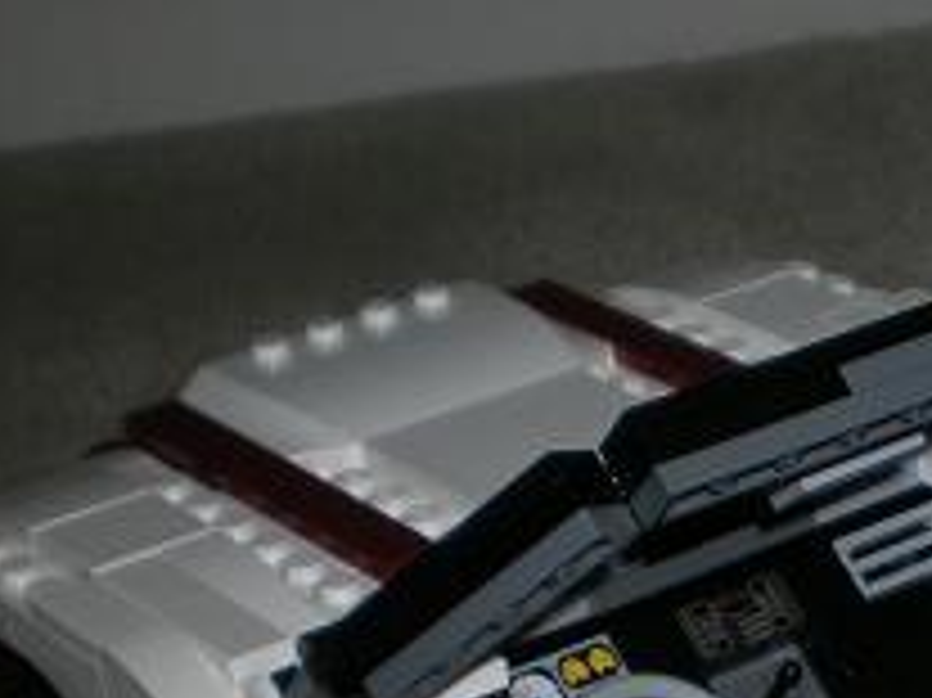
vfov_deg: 12.5
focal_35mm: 113
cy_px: 1029
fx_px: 3041
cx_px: 1186
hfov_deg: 16.5
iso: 64
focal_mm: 6.3
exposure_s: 1/60
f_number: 3.1
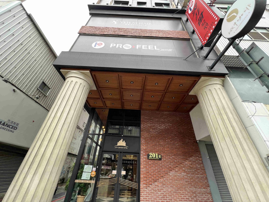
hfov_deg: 106.2
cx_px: 134
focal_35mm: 13
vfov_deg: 89.9
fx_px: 101
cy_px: 101
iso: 80
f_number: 1.8
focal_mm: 1.57
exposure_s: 1/99
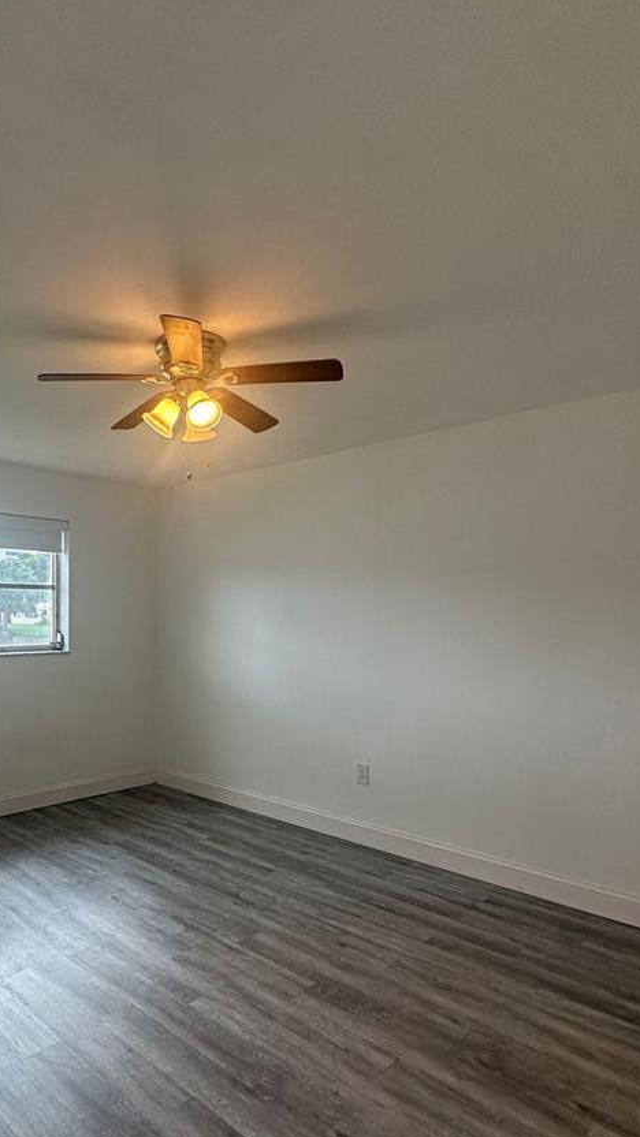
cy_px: 631
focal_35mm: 22
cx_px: 168
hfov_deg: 49.6
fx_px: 664
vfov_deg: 80.9
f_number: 2.2
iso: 160
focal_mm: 2.22
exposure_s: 1/120
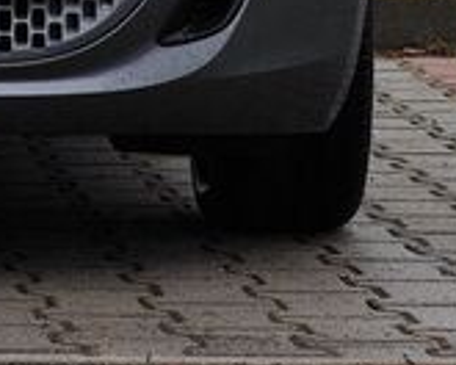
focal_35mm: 326
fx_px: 4400
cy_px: -249
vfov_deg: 4.7
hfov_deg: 5.9
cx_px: -260
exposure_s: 1/185
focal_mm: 12.28
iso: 50
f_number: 1.8
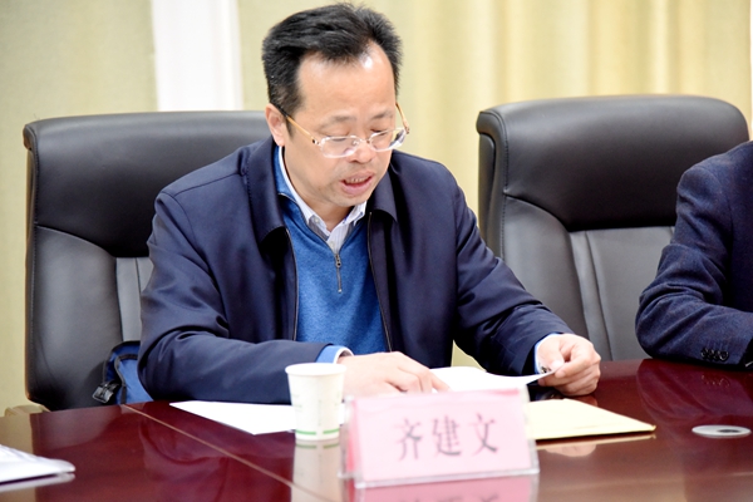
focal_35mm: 110
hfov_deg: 18.6
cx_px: 376
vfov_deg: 12.5
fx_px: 2301
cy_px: 251
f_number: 4
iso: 5600
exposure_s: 1/125
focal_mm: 110
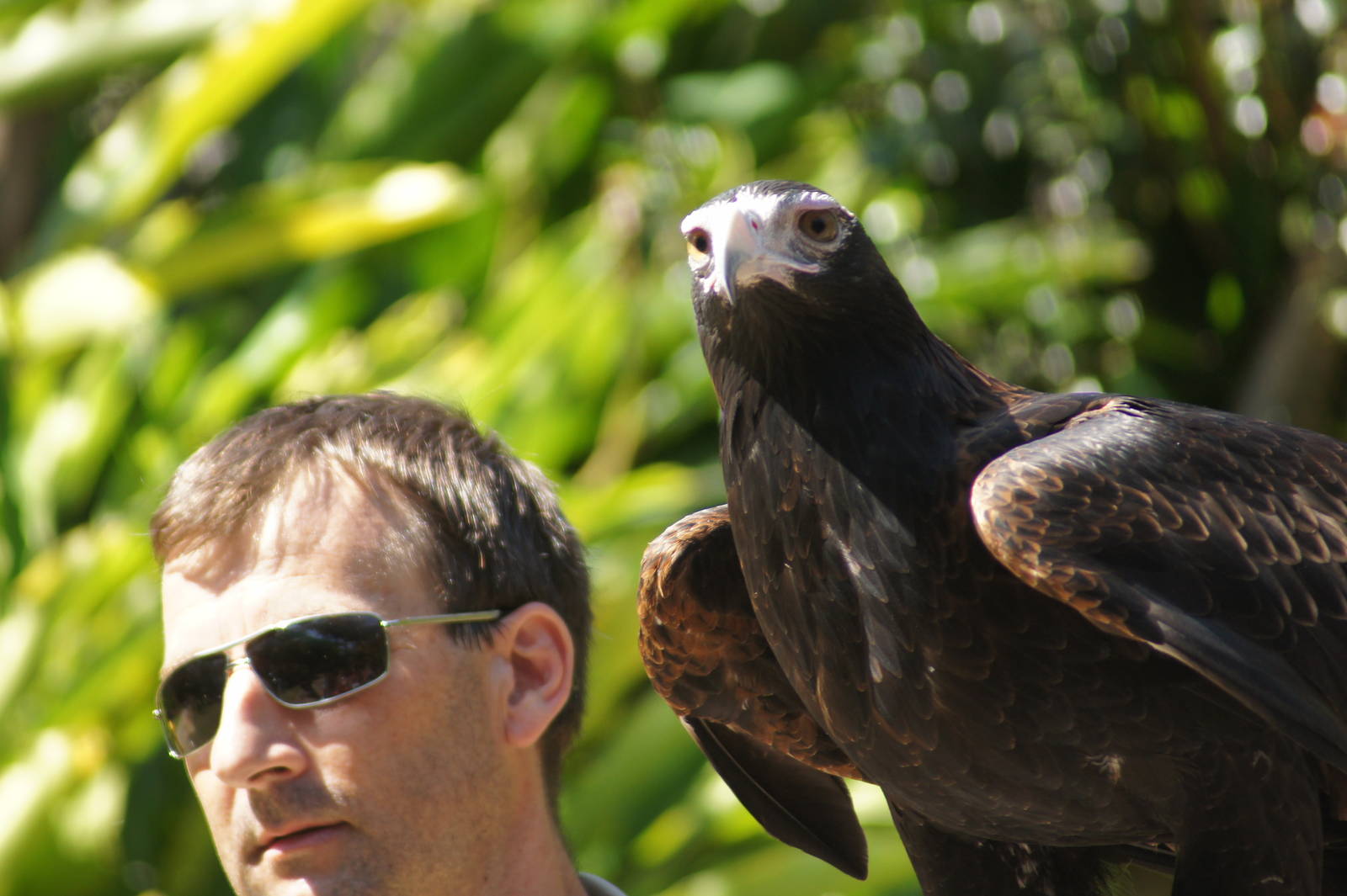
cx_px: 674
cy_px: 448
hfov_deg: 4.6
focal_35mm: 450
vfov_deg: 3.1
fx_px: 16828
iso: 400
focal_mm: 300
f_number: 5.6
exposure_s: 1/320
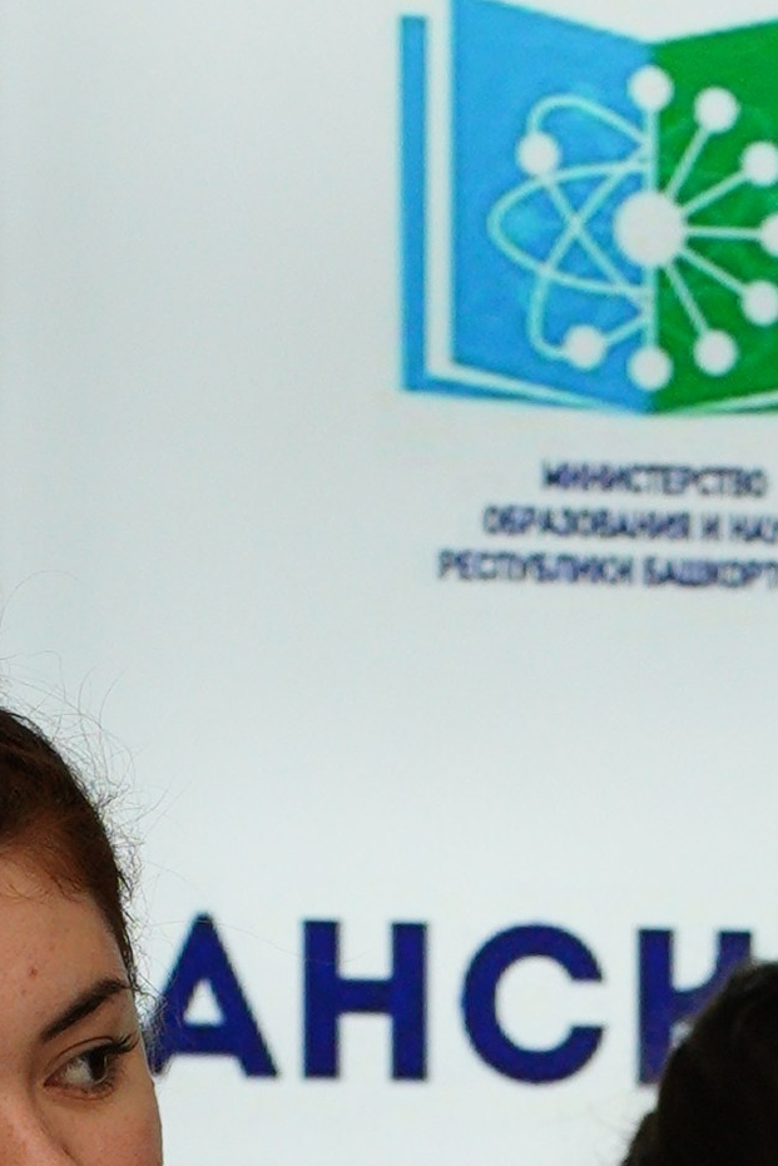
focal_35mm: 462
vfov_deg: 4.4
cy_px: 1958
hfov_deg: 3.0
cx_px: 268
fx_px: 14970
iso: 1000
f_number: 5.6
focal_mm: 75
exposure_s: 1/250
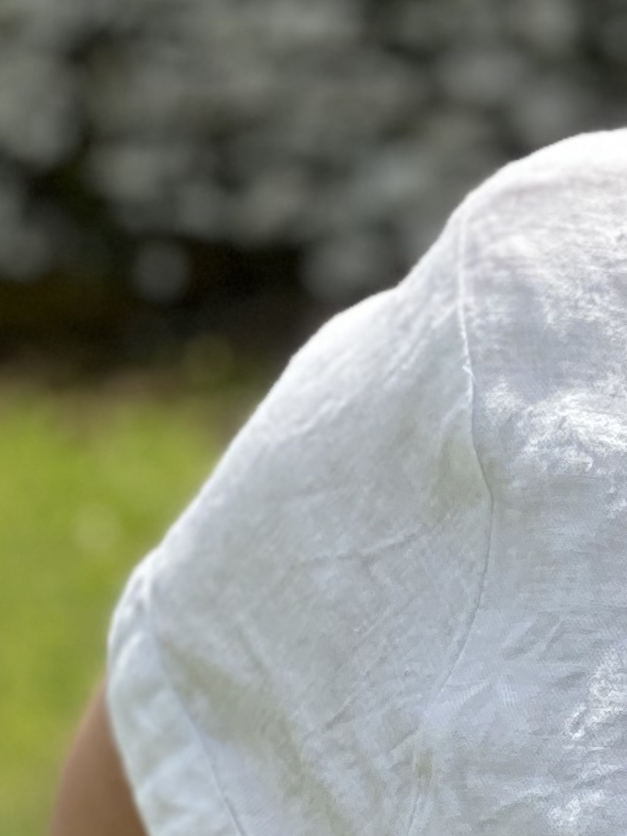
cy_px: 457
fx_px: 5917
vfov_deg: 8.1
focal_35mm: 245
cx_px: 1383
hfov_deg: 5.9
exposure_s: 1/1043
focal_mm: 6
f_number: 2
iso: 20
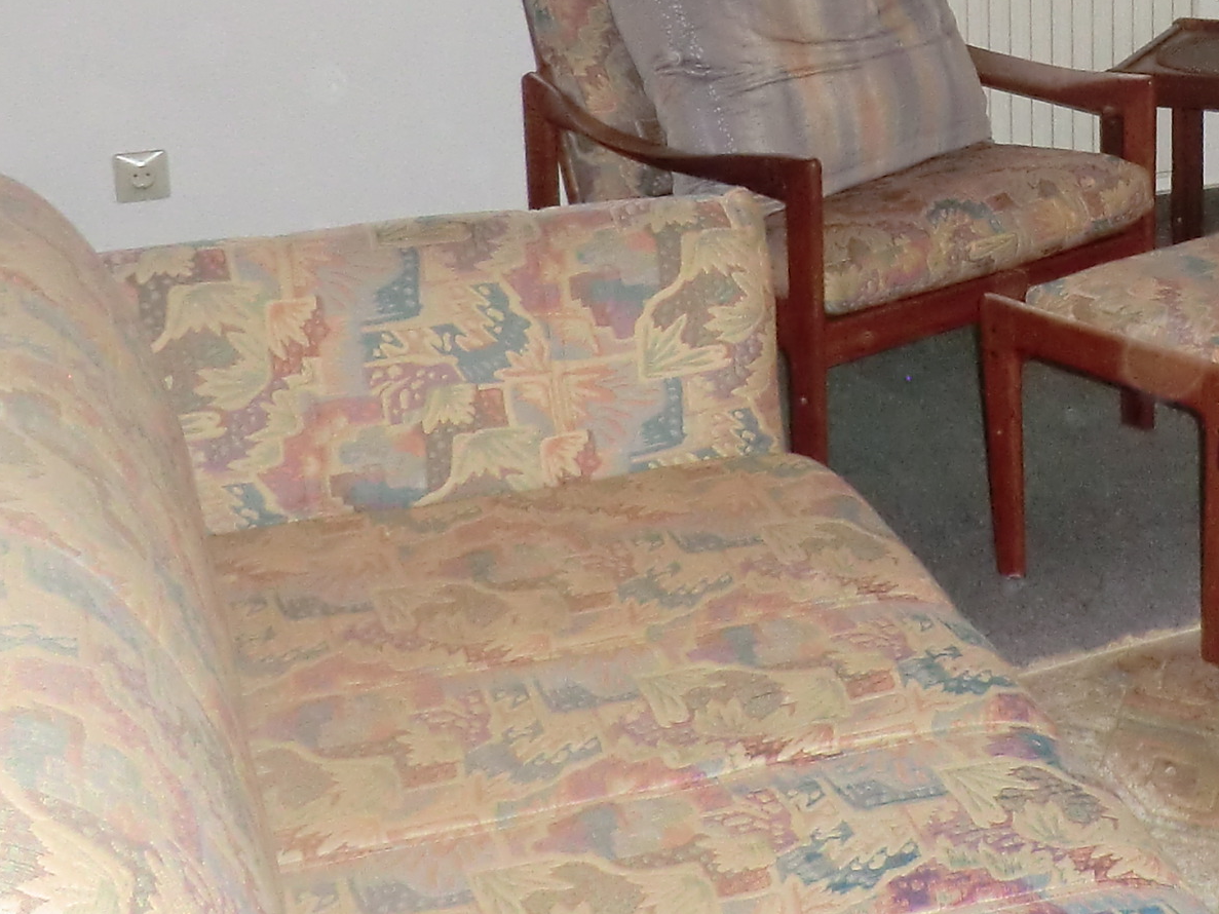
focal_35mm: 66
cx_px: 1177
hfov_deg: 27.9
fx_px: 2324
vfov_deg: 21.7
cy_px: 71
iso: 400
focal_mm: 4.3
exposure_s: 1/60
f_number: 3.2
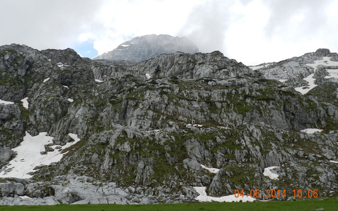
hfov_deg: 56.7
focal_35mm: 34
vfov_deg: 37.2
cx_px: 169
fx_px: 313
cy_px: 93
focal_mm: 5.6
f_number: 4
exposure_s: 1/1000
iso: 160
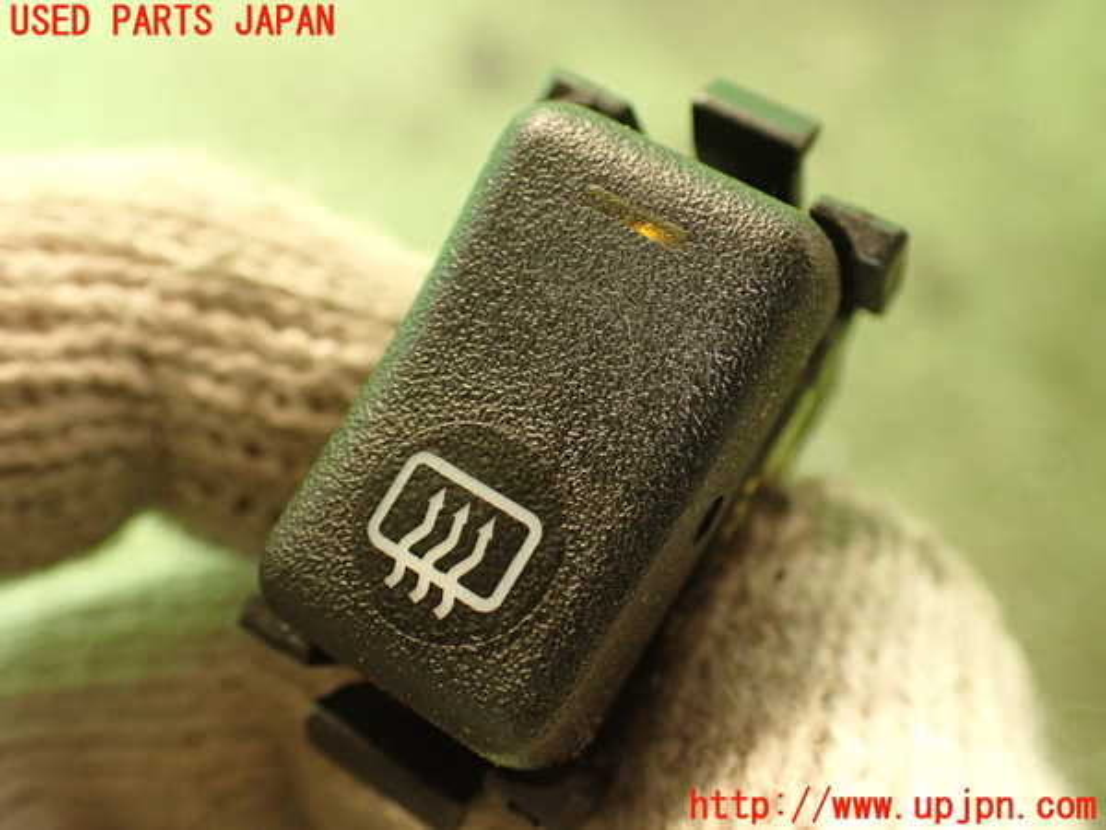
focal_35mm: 36
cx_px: 553
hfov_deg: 51.4
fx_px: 1150
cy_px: 415
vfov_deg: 39.7
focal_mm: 6.37
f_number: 2.5
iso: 640
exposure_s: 1/40
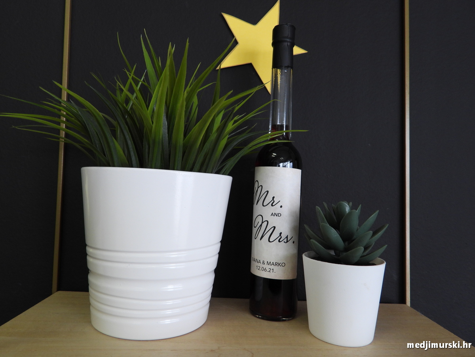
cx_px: 238
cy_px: 178
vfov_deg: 56.8
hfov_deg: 71.6
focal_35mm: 24
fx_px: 329
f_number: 2.8
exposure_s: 1/30
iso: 140
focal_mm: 4.3
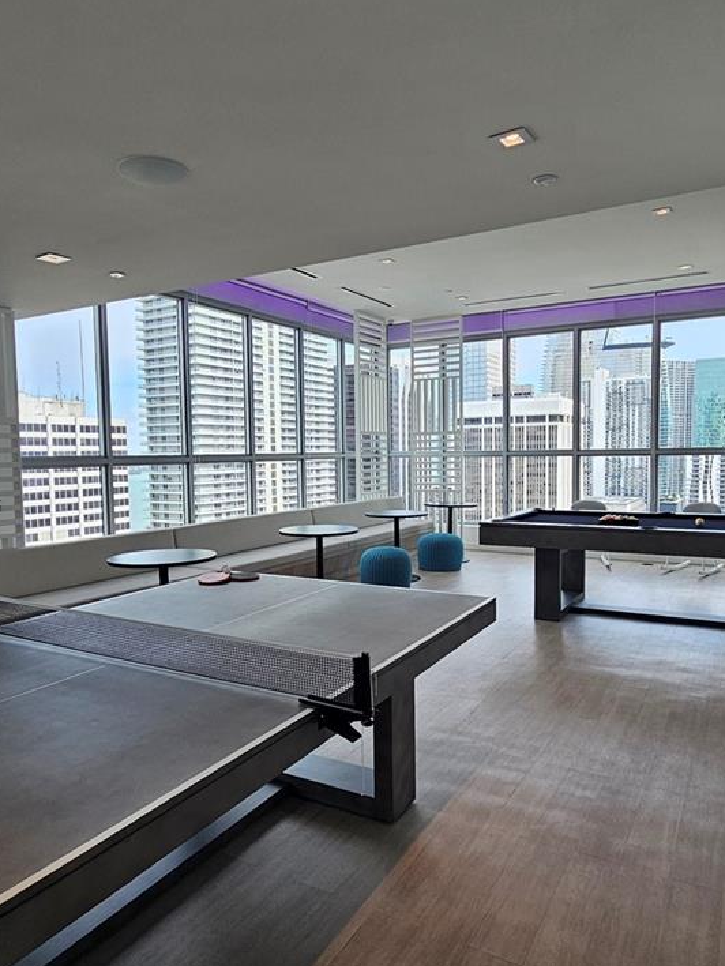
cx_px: 364
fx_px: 614
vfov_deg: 76.3
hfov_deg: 61.1
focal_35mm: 22
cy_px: 505
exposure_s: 1/145
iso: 50
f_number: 2.2
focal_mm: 2.2
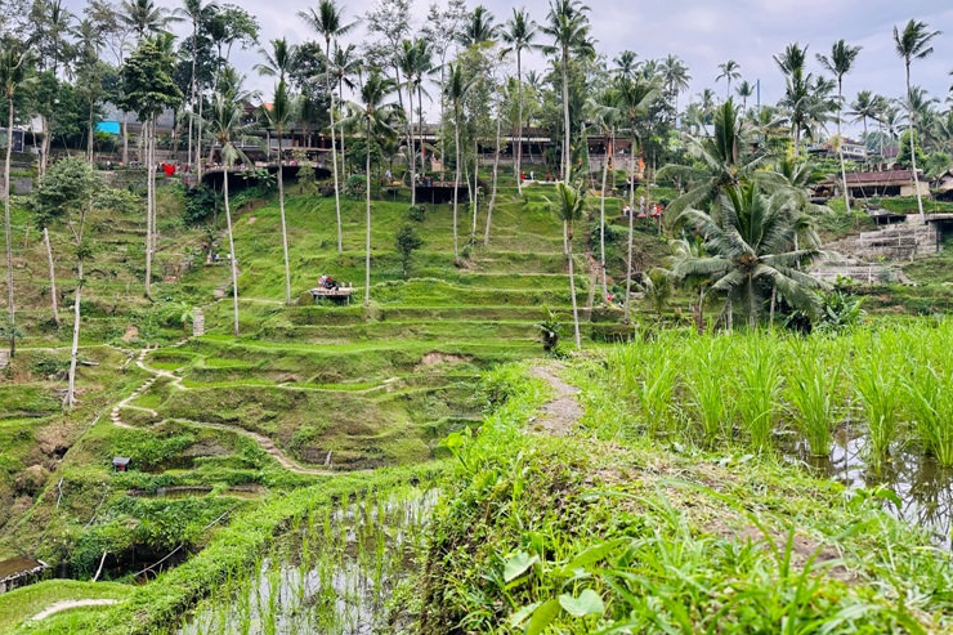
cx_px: 449
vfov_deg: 47.6
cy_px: 250
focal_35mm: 27
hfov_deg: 67.3
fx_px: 715
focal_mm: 6.86
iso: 80
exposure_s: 1/190
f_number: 1.78
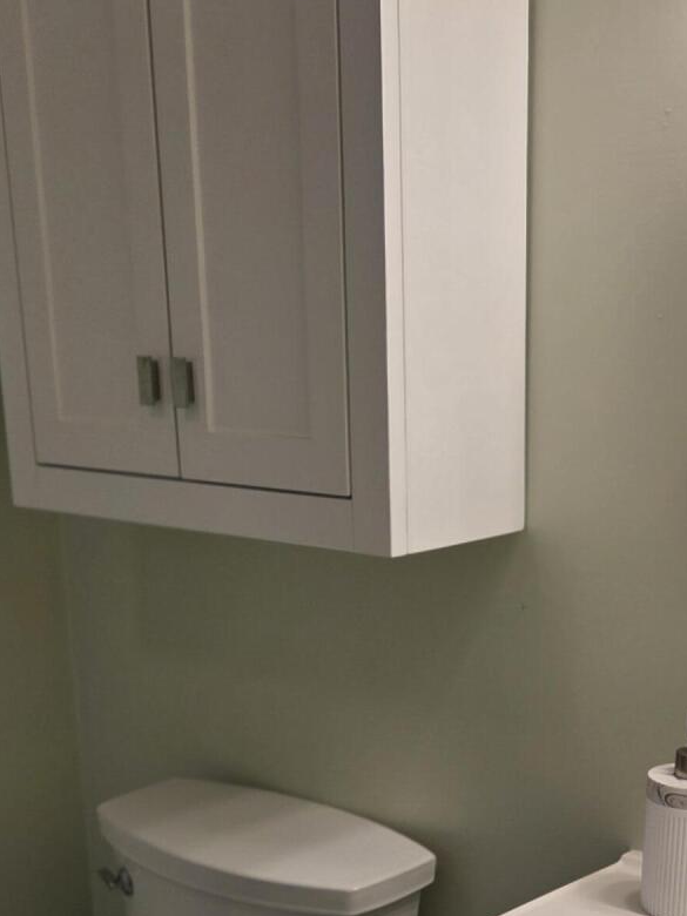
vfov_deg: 31.5
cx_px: 352
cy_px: 780
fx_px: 1561
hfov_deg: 24.8
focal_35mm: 59
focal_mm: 5.4
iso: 32
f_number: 1.8
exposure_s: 1/120
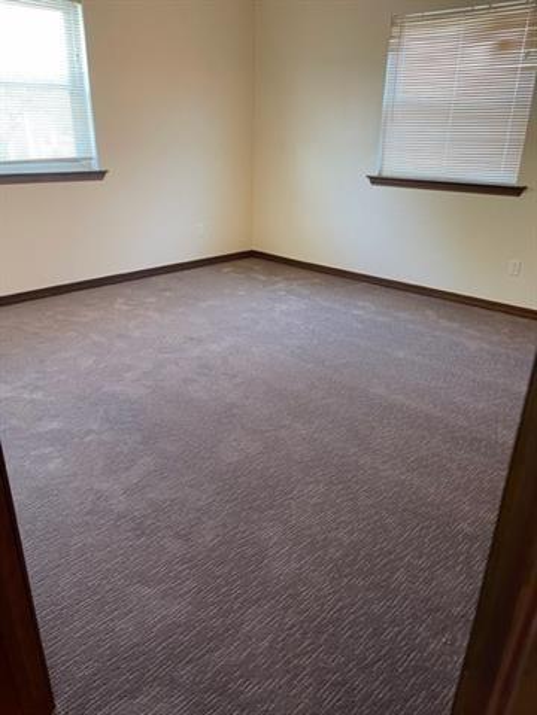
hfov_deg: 53.1
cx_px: 268
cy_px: 358
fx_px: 538
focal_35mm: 26
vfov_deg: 67.3
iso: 125
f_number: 1.6
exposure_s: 1/60
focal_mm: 5.1
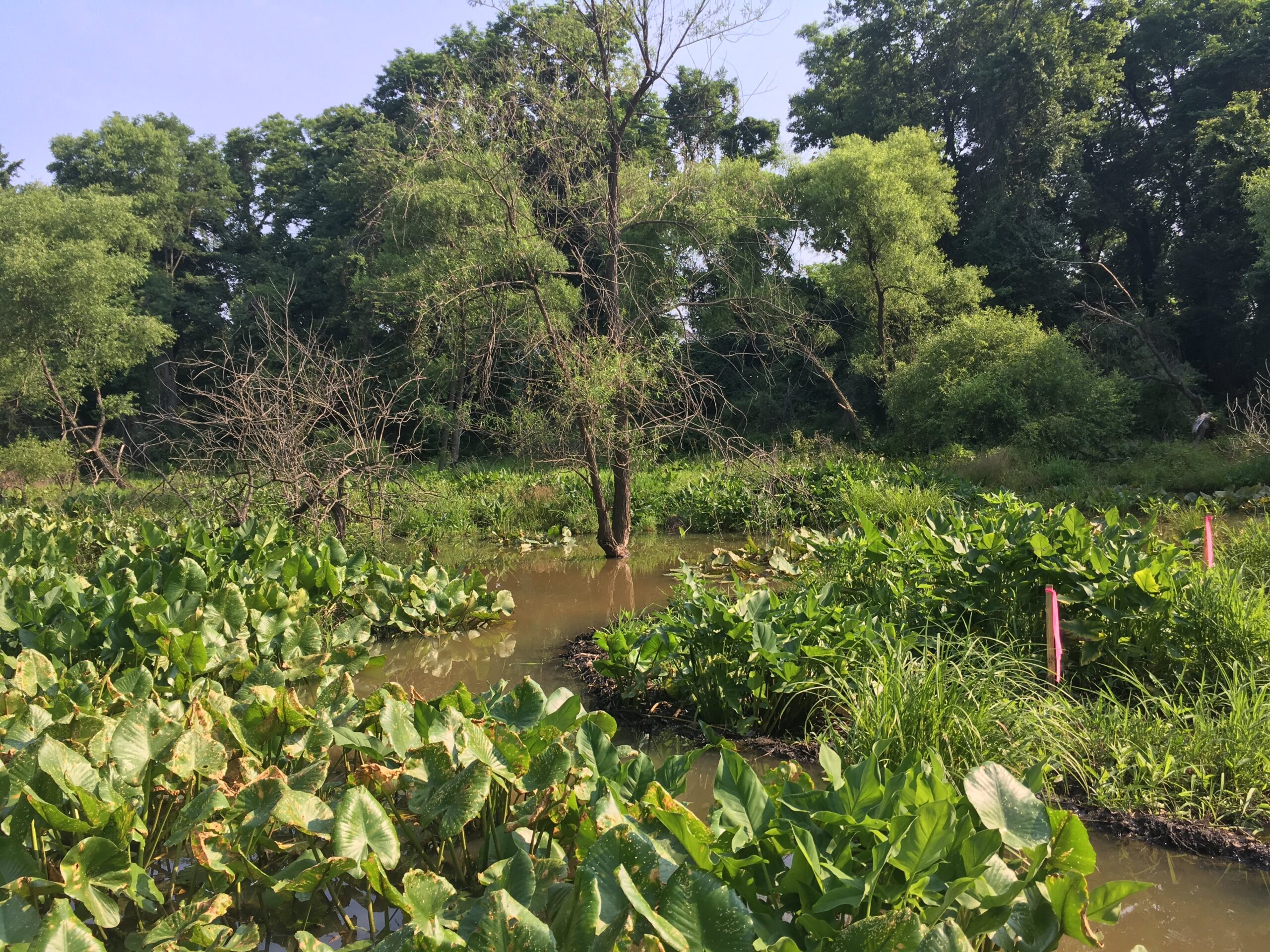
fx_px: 1064
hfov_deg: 61.7
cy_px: 476
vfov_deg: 48.2
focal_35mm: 29
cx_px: 635
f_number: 2.2
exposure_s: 1/582
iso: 25
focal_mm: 4.15
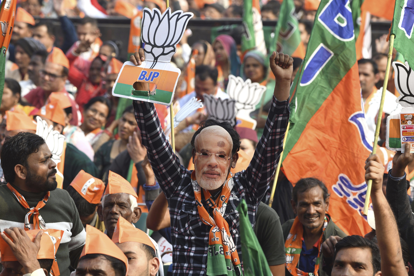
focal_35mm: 280
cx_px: 207
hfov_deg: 7.4
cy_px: 138
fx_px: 3220
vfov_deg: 4.9
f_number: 10
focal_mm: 280
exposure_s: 1/500
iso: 800
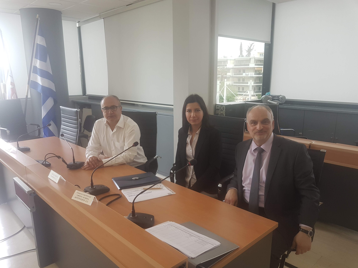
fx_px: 269
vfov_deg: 53.1
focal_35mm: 26
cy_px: 134
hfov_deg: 67.3
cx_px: 179
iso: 50
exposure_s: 1/50
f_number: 1.7
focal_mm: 4.2
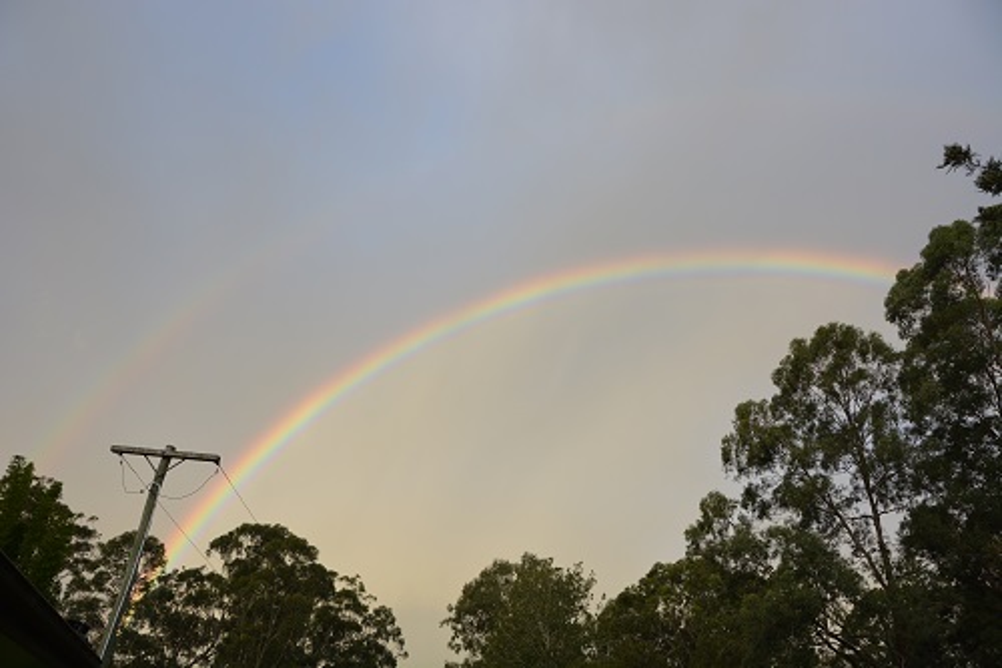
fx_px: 751
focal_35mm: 27
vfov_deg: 47.9
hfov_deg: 67.4
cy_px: 334
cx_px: 501
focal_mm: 18
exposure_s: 1/200
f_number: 7.1
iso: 200
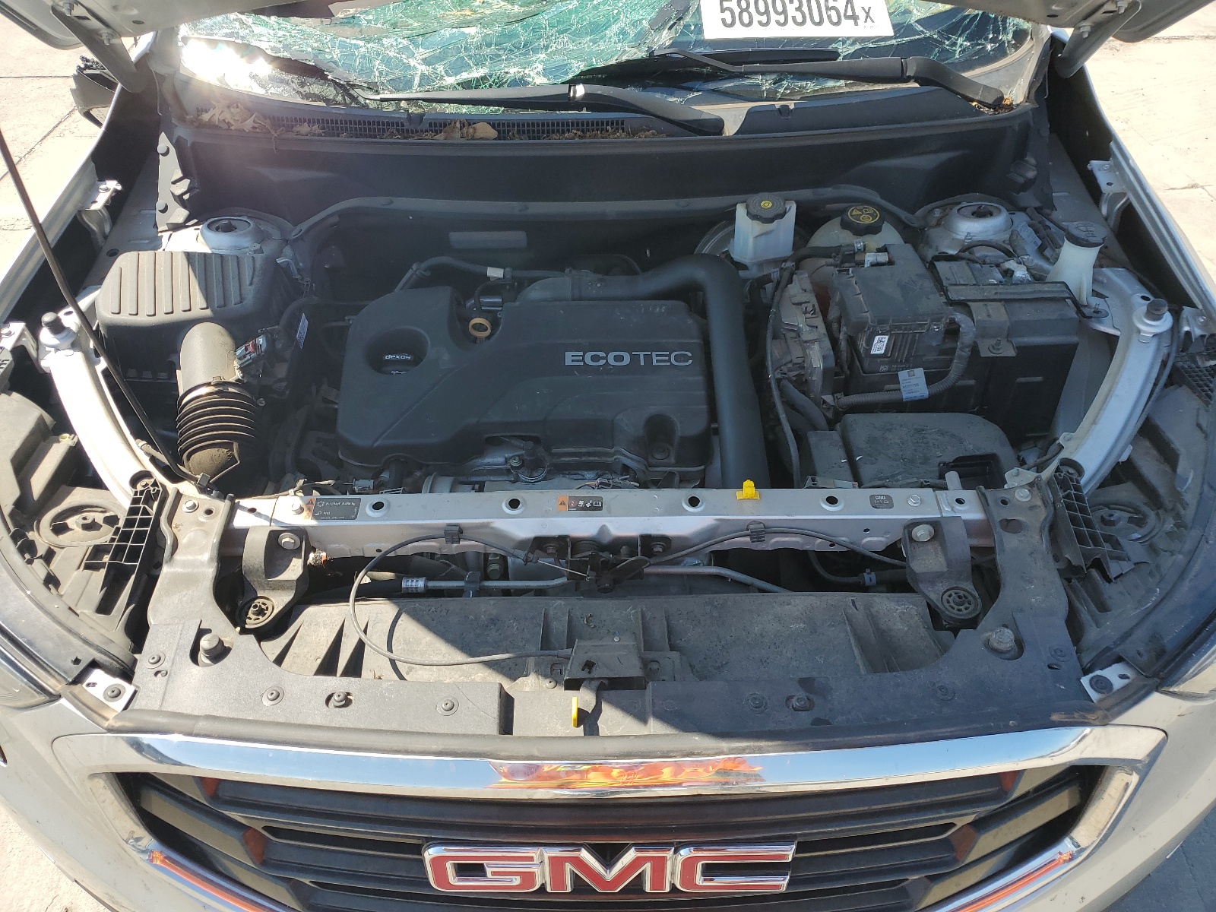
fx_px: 913
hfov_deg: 67.3
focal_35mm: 26
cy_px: 456
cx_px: 608
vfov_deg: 53.1
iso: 50
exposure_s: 1/1250
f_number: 1.5
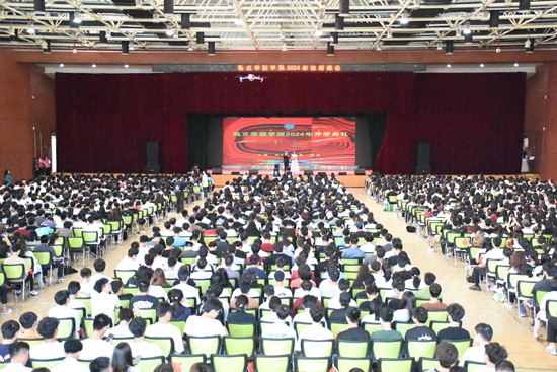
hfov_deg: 41.1
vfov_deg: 28.1
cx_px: 278
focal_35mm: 48
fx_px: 743
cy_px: 186
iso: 25600
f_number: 4
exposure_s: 1/1600
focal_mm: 32
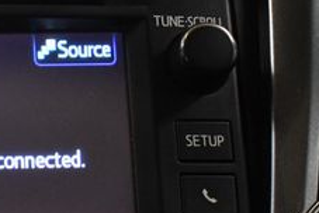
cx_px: -108
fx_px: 1003
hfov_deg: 16.9
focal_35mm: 113
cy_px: 140
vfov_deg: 12.1
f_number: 3.8
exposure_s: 1/125
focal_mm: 20
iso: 2800
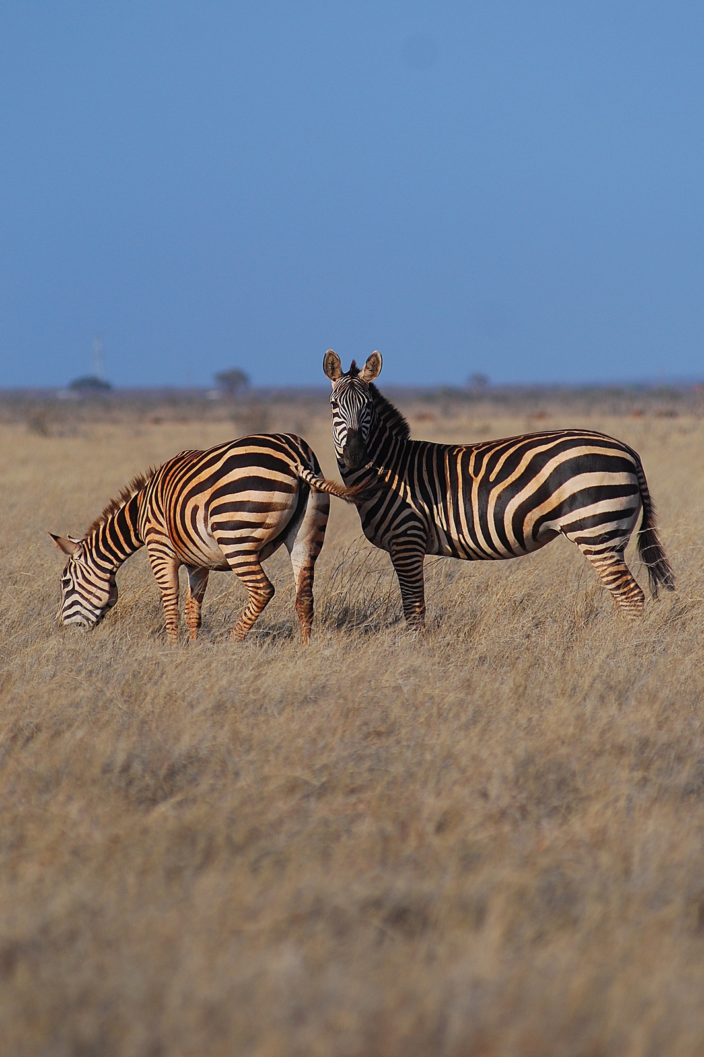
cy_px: 528
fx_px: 8803
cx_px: 352
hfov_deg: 4.6
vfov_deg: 6.9
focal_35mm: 300
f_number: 4
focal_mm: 200
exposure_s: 1/1600
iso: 125
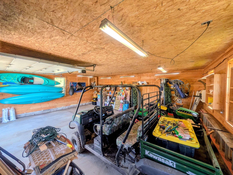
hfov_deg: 110.5
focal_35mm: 12
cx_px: 116
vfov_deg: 94.5
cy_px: 88
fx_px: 81
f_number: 1.7
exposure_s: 1/199
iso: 52
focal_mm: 2.02
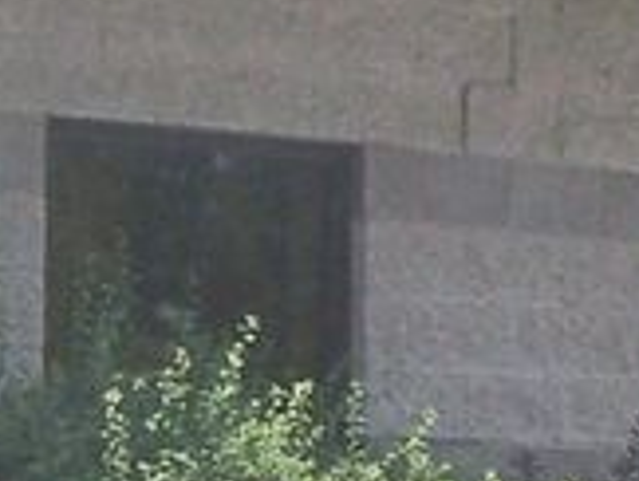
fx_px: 5546
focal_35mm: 300
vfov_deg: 5.0
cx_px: 501
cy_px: 158
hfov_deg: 6.6
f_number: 4
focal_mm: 6.3
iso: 80
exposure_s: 1/750
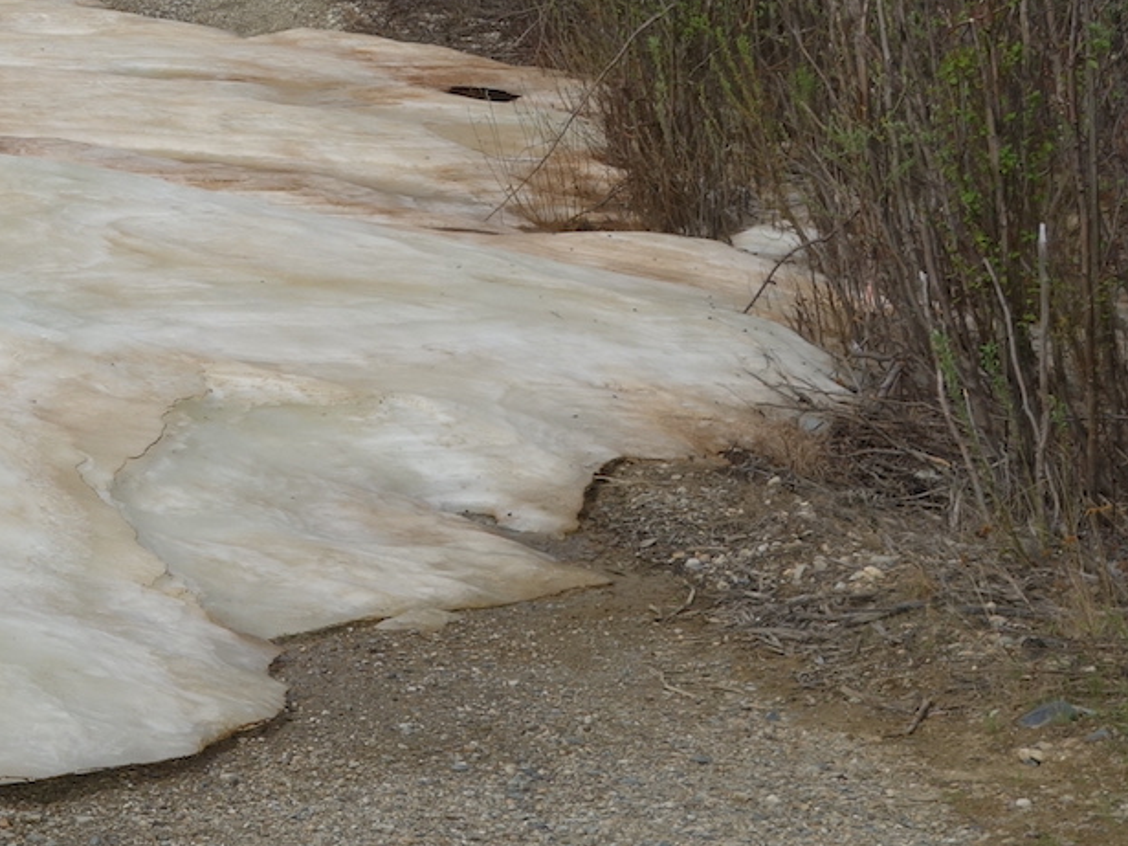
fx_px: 3812
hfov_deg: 16.2
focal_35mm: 117
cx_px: -176
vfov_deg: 12.5
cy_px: 30
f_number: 5.6
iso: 125
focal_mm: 16.2
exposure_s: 1/800
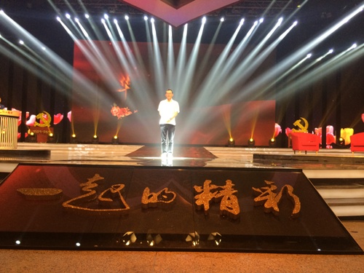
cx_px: 182
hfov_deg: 60.0
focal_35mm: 30
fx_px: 315
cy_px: 136
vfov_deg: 46.8
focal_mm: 4.12
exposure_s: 1/30
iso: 50
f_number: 2.2
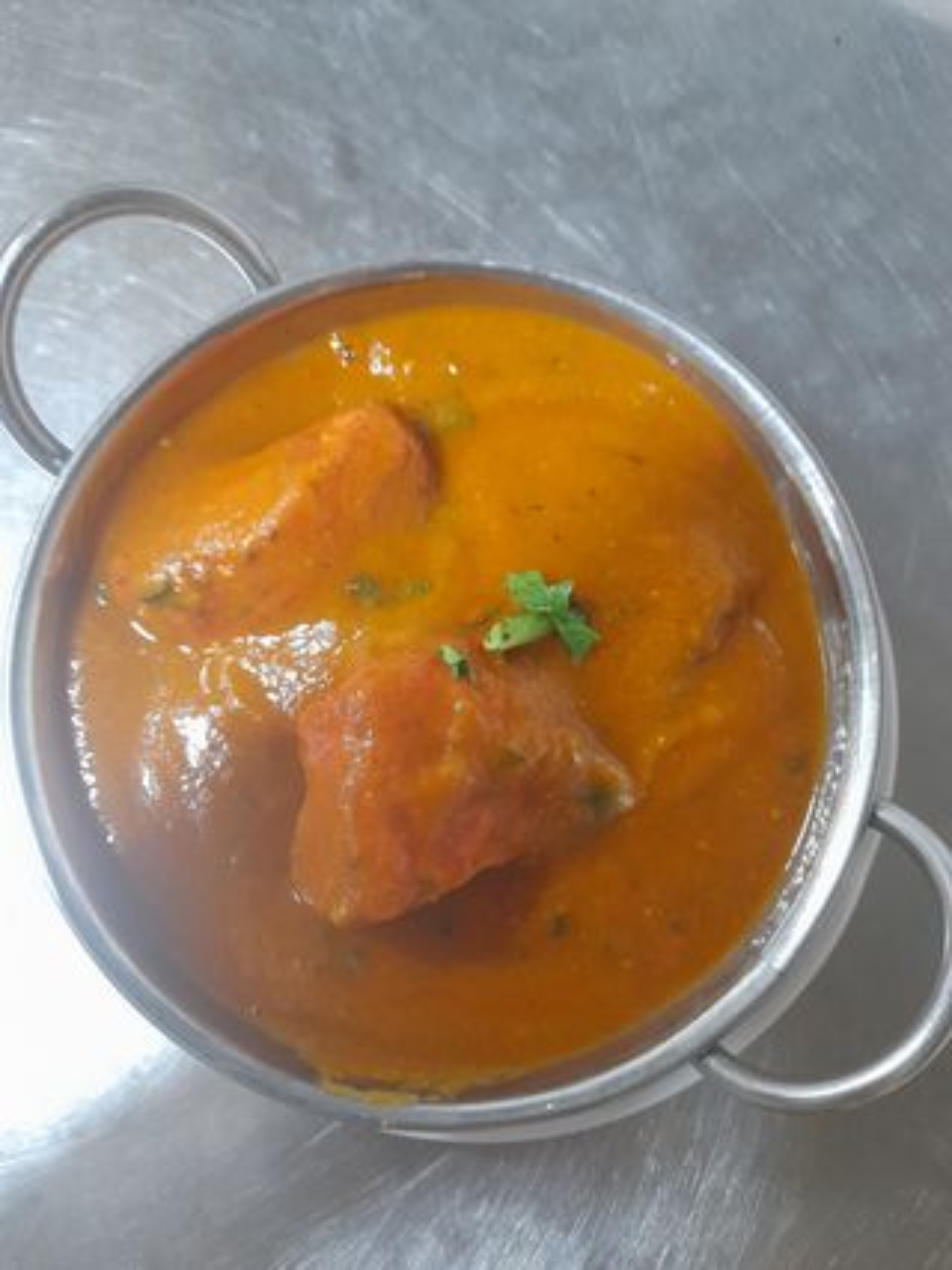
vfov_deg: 69.4
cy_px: 635
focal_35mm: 25
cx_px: 476
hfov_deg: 54.9
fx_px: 917
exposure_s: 1/25
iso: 400
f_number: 2
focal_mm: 4.6
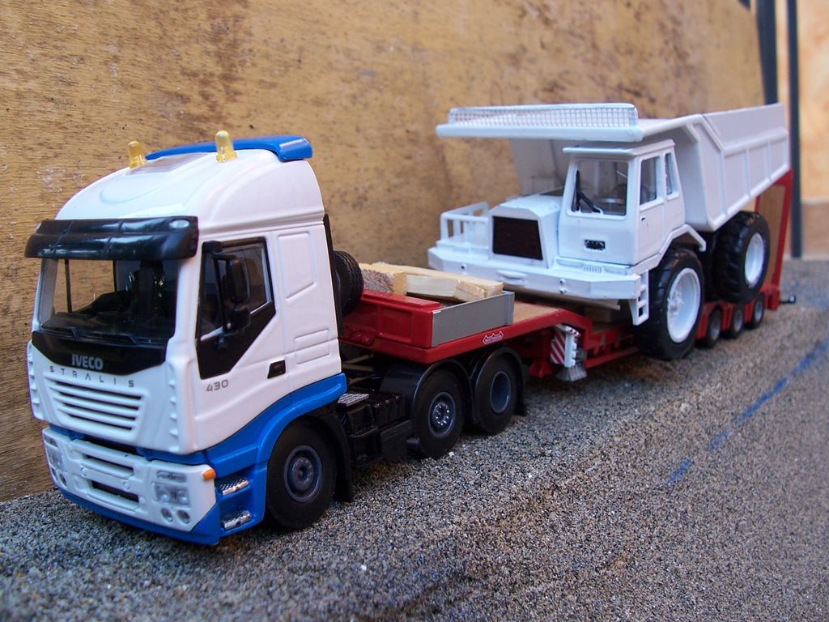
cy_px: 311
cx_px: 414
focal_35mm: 35
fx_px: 838
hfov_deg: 52.6
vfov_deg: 40.7
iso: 80
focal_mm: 6
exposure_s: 1/125
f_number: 2.8
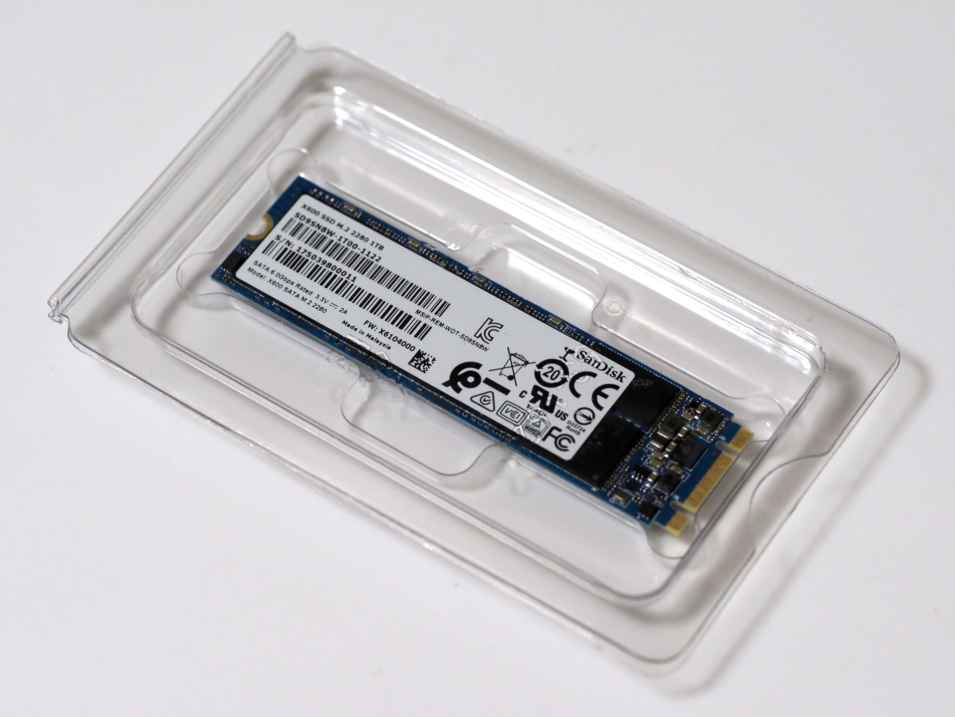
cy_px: 358
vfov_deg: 12.3
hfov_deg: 16.4
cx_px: 478
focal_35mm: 120
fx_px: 3311
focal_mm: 60
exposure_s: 1/125
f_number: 4
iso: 1250
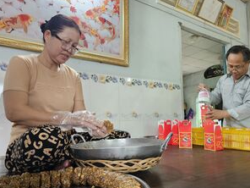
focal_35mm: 27
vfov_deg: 51.2
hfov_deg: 65.3
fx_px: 195
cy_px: 108
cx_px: 130
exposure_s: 1/120
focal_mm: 6.3
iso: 160
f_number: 1.7
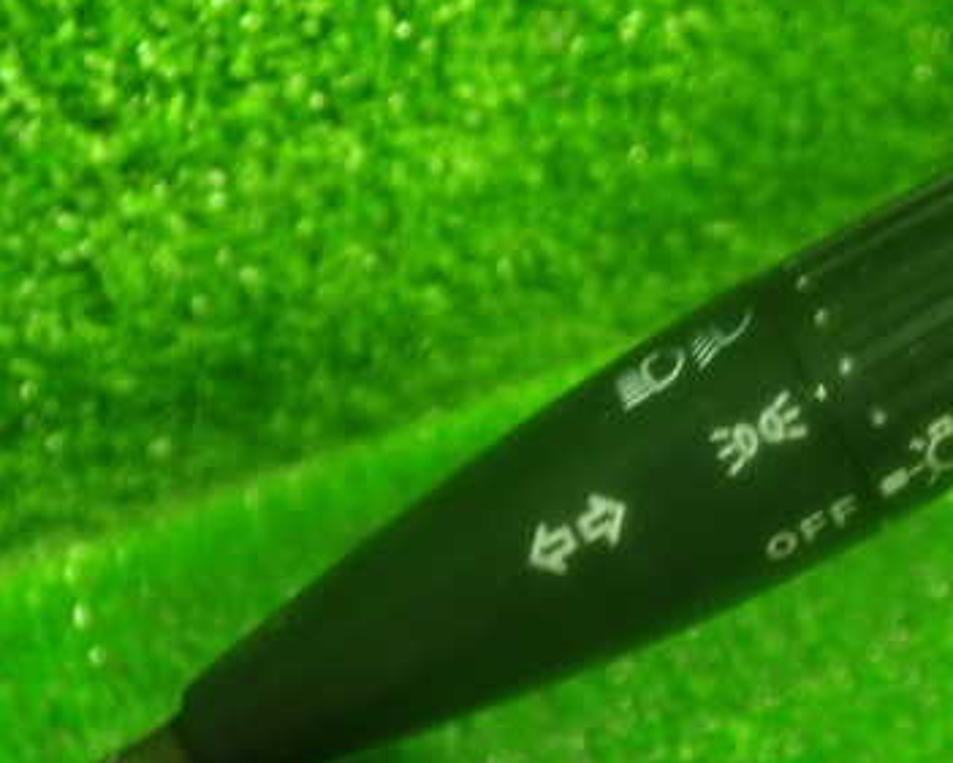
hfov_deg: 36.4
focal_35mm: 50
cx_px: 725
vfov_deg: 30.2
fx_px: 1411
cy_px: 470
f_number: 2.3
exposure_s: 1/30
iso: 640
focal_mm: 5.4
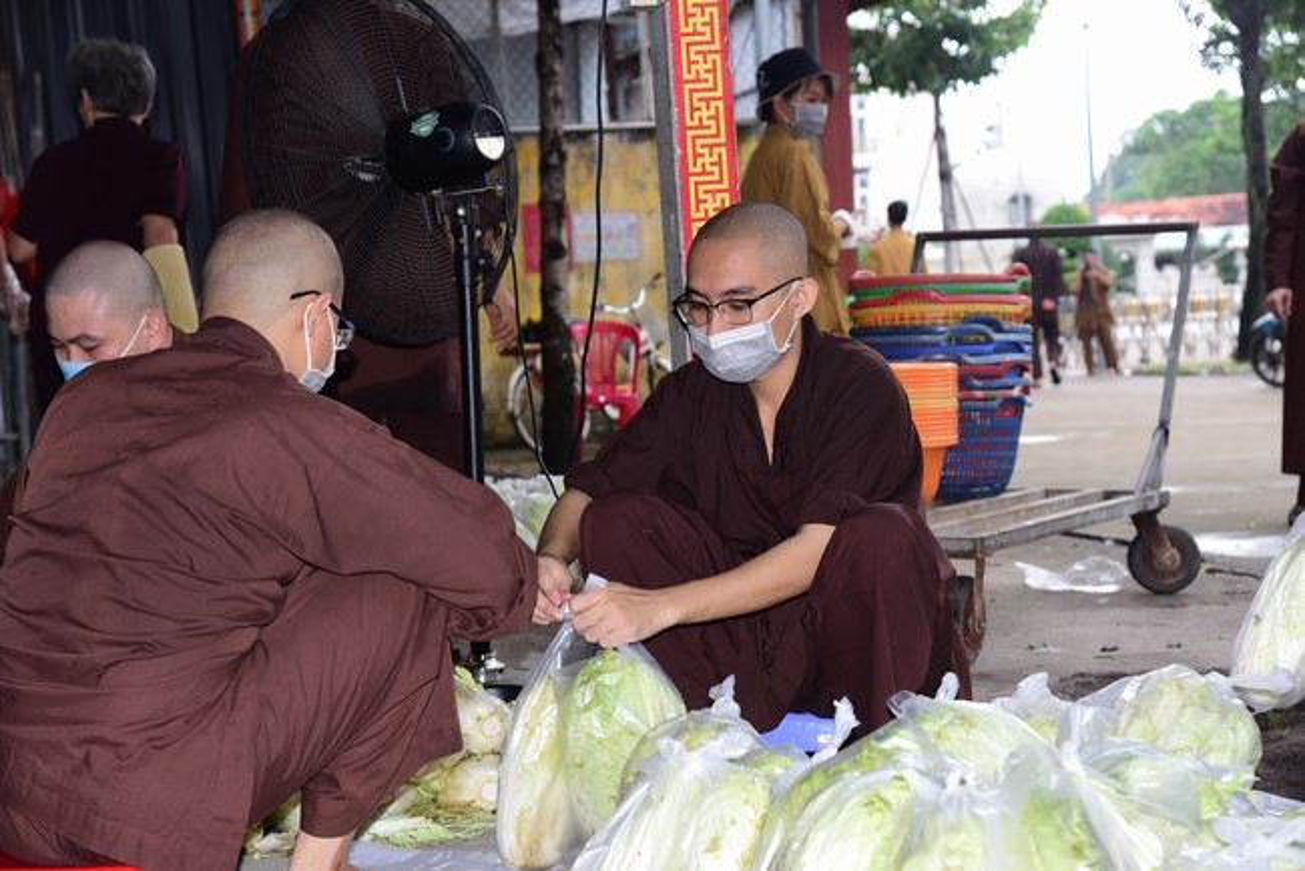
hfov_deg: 30.9
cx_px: 652
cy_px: 436
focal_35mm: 65
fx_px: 2357
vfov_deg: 20.9
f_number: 5.6
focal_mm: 65
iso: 400
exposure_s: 1/125
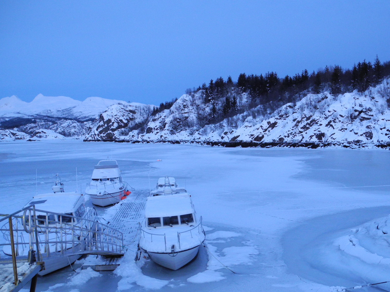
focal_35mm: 38
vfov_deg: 37.5
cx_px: 252
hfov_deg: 48.4
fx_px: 428
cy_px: 182
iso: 400
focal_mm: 6
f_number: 2.8
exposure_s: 1/12
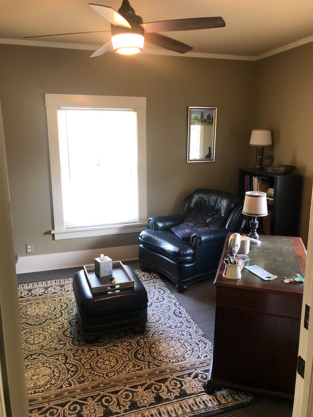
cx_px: 156
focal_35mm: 28
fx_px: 338
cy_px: 208
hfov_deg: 49.7
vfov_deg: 63.4
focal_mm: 4
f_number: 1.8
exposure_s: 1/15
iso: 50
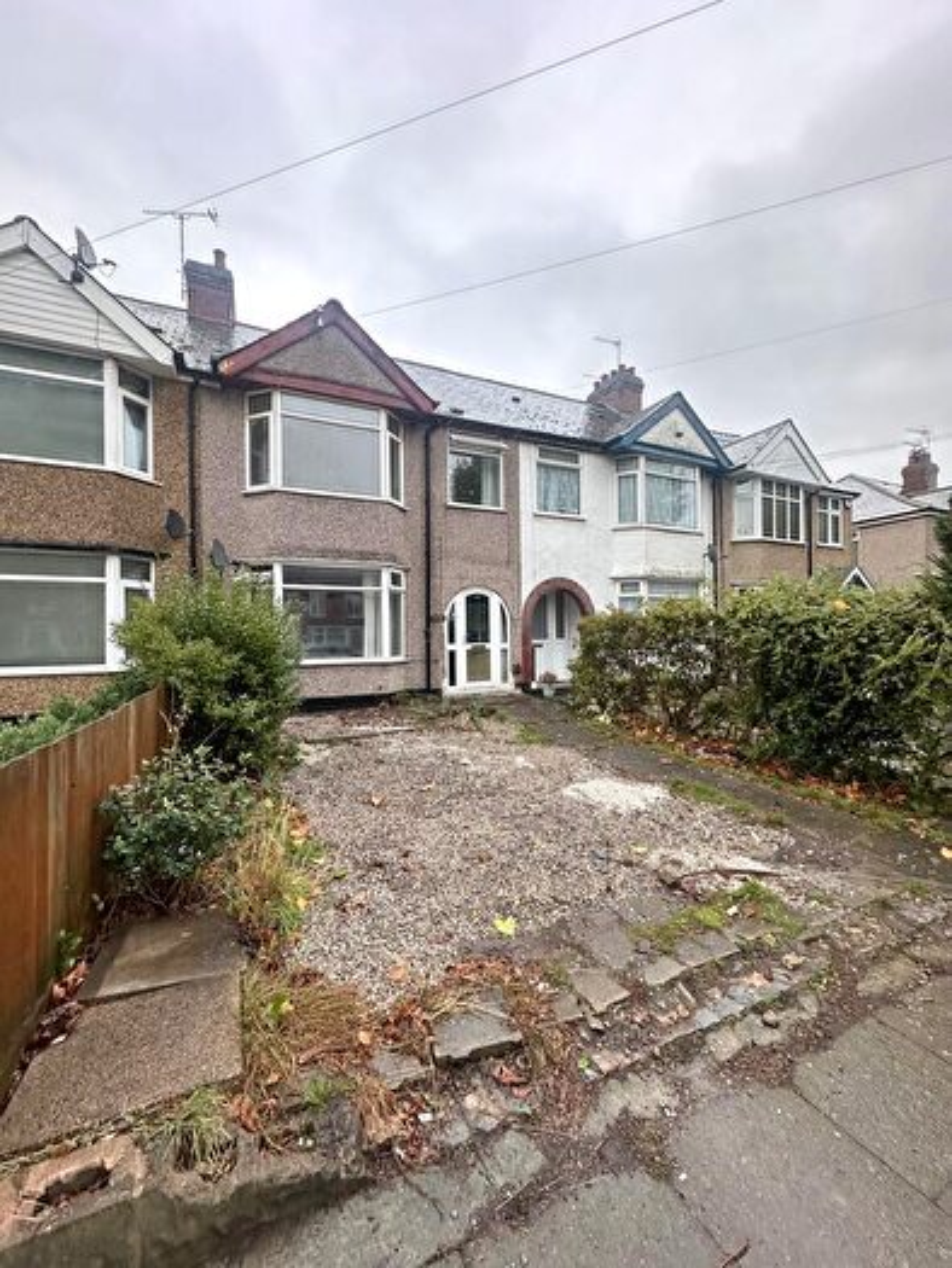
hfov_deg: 85.7
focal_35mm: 14
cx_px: 476
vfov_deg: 102.1
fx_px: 513
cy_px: 634
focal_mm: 2.22
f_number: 2.2
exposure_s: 1/99
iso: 100
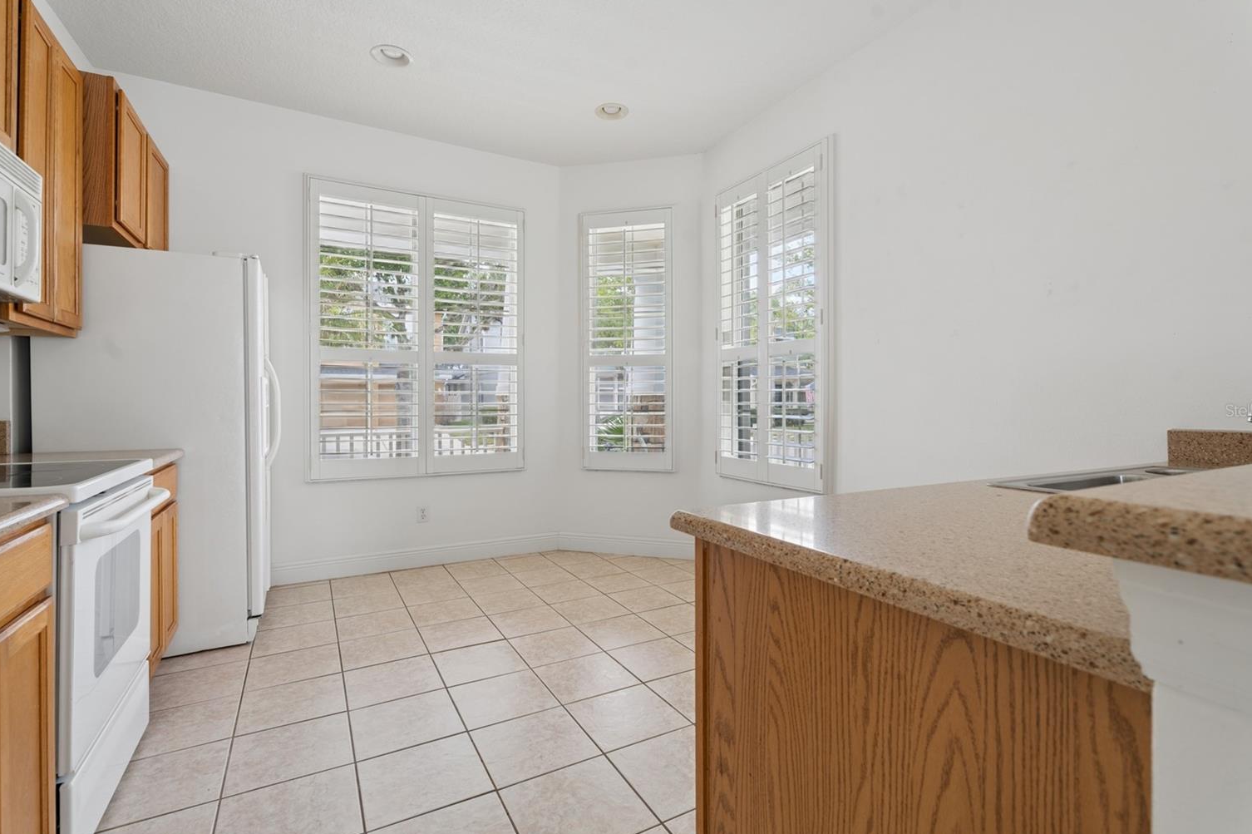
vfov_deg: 70.4
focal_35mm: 17
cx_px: 634
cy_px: 410
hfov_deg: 93.3
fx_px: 591
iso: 100
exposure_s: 1/10
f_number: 8
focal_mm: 16
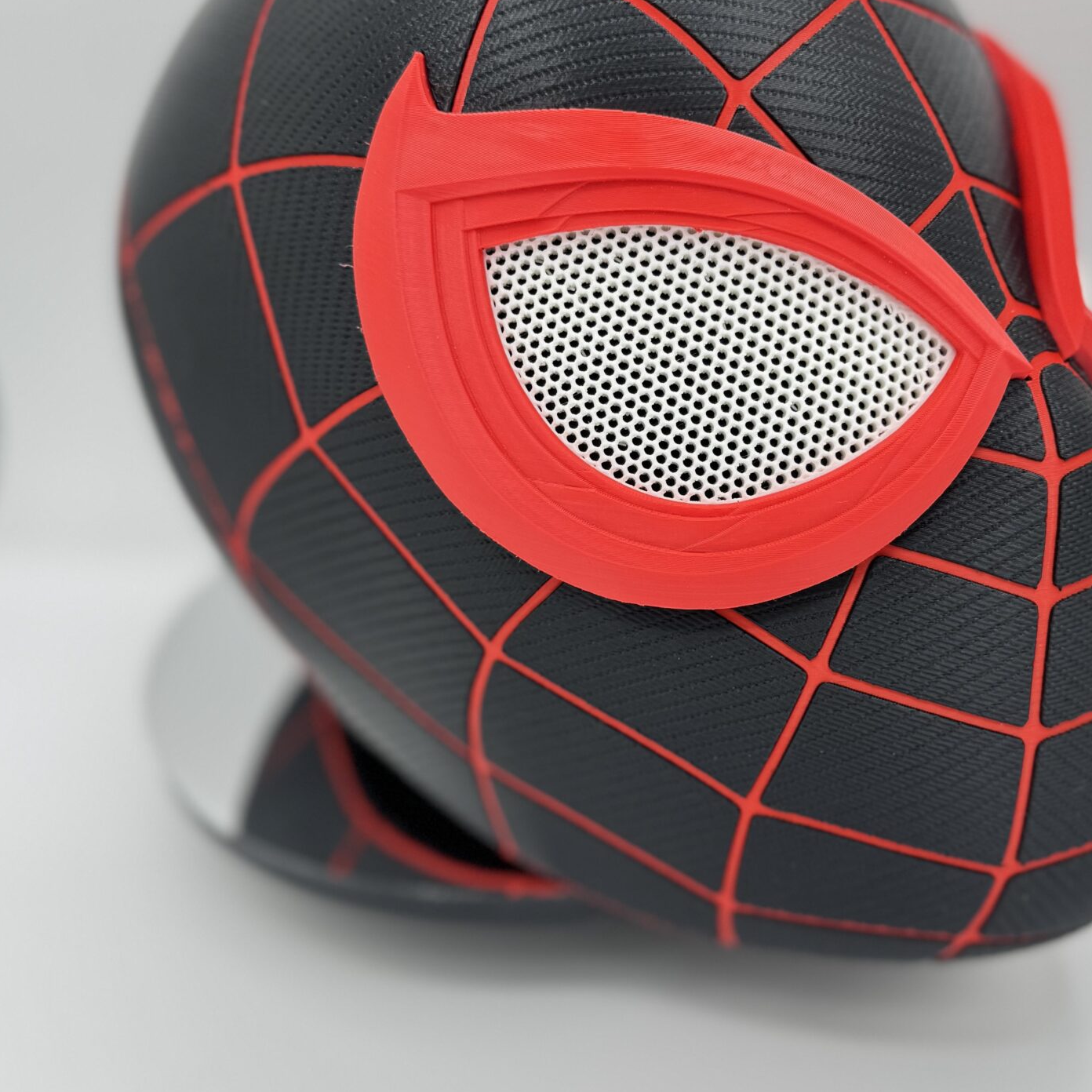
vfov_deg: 42.8
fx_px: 1392
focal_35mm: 39
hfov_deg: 42.4
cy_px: 481
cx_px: 708
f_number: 1.78
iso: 80
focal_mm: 6.76
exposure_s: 1/433
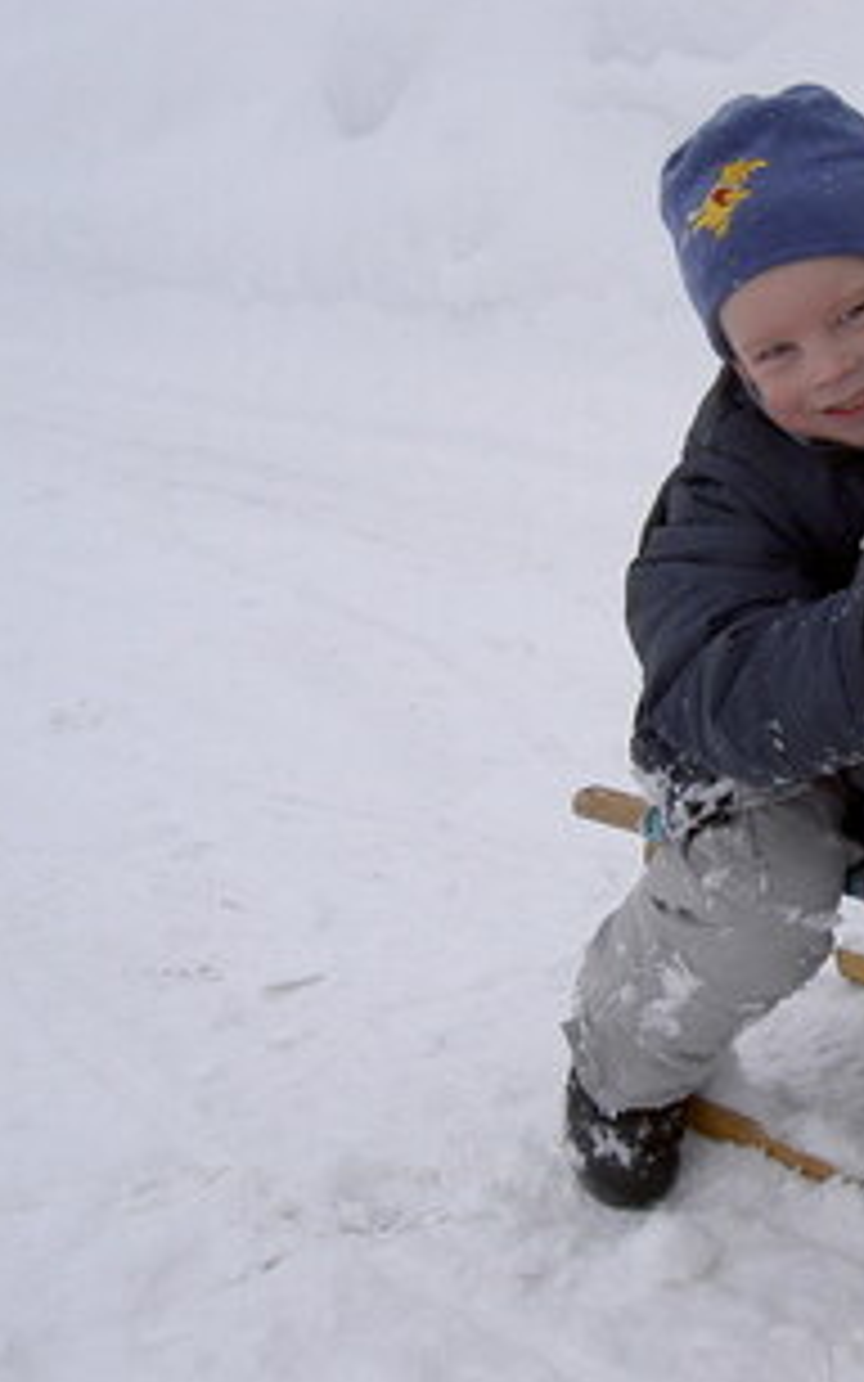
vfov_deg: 32.9
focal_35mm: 62
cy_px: 610
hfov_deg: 20.3
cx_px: 868
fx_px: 2335
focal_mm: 8
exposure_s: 1/588
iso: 100
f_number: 4.7
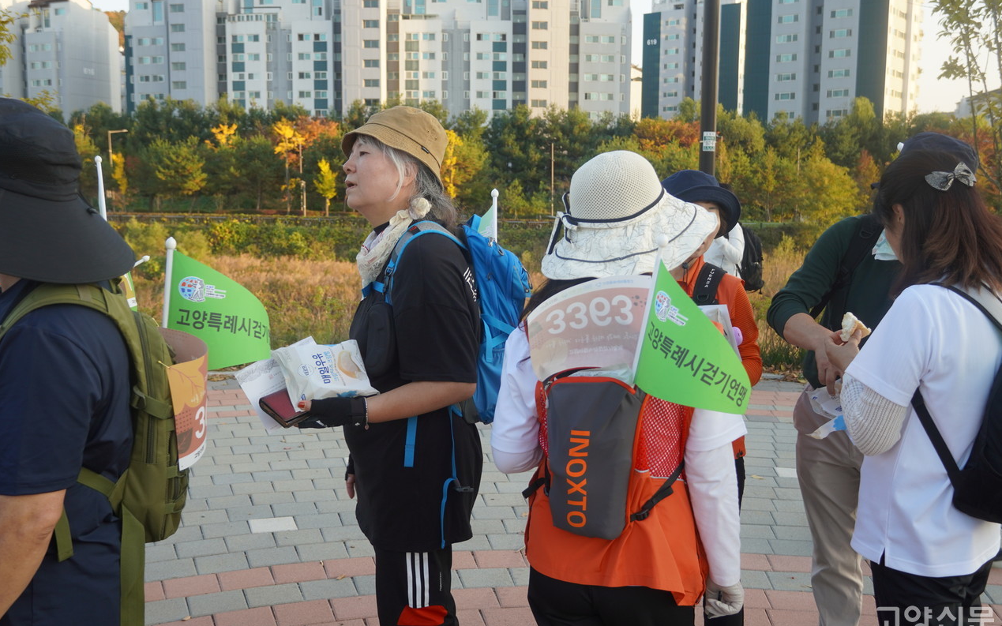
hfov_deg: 52.8
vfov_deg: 34.4
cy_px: 315
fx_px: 1010
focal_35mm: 37
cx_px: 501
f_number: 4
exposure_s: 1/160
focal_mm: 24
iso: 160
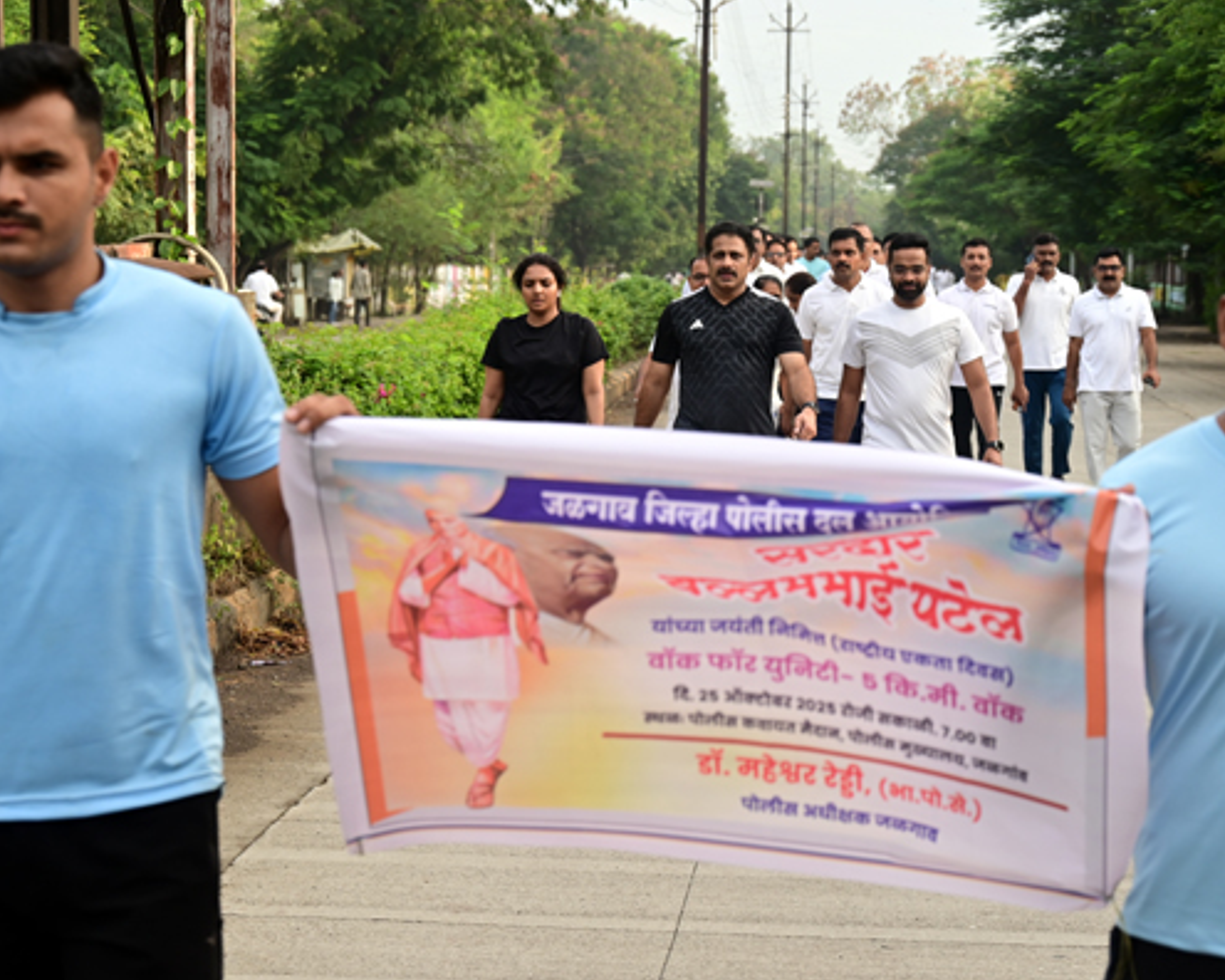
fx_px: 3009
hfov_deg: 23.0
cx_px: 713
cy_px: 490
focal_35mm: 83
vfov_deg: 18.5
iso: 320
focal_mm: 73
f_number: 6
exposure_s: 1/125
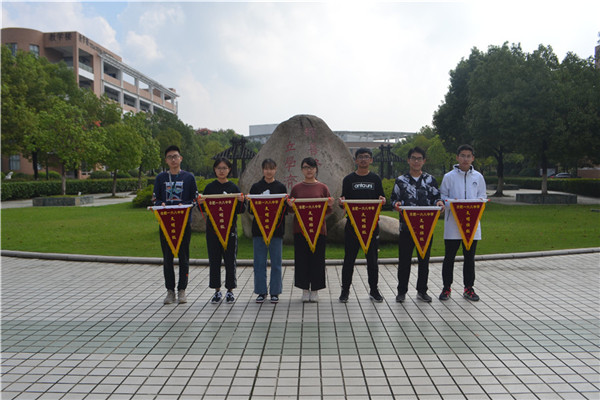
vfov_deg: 43.6
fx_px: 500
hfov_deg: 61.9
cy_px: 200
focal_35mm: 30
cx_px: 300
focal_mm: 20
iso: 100
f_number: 8
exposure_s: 1/250
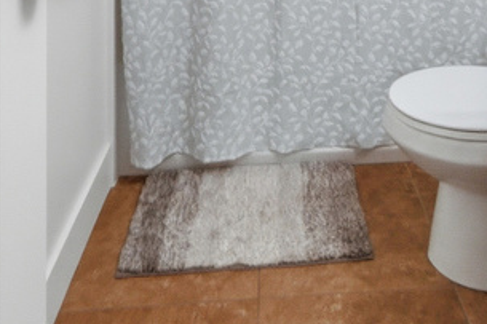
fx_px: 635
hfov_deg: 41.4
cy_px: -174
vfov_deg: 22.8
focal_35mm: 47
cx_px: 321
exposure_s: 1/1000
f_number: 9
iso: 22800
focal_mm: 14
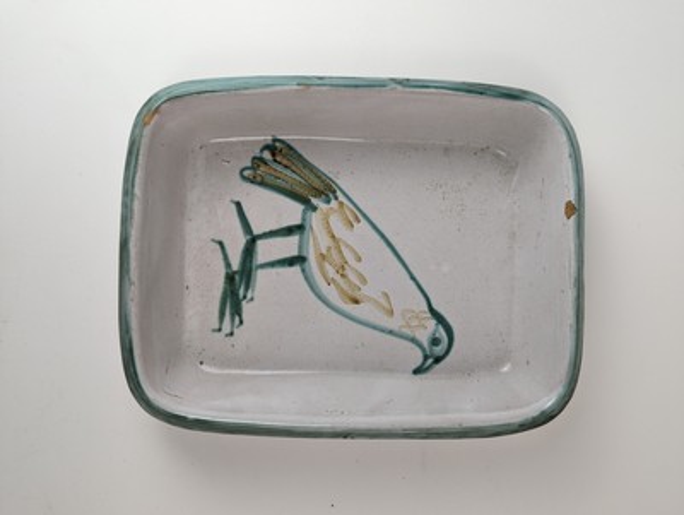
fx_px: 475
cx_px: 342
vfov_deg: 56.9
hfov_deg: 71.5
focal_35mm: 24
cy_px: 258
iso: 57
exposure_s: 1/117
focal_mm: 6.81
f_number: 1.85
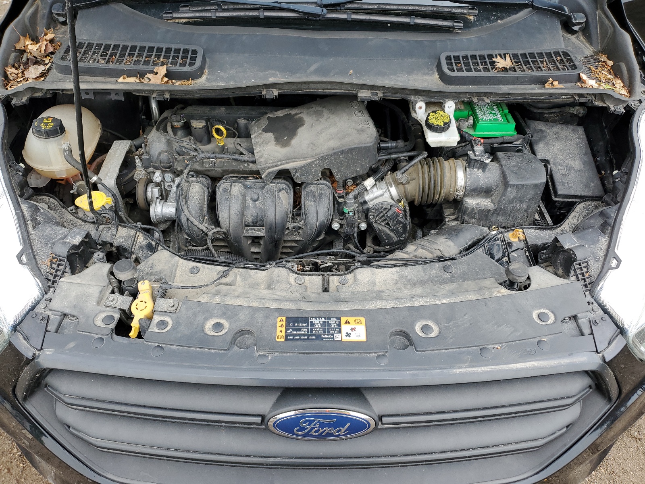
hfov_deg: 67.3
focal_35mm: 26
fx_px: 484
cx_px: 322
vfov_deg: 53.1
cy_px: 242
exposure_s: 1/385
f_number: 1.5
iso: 50
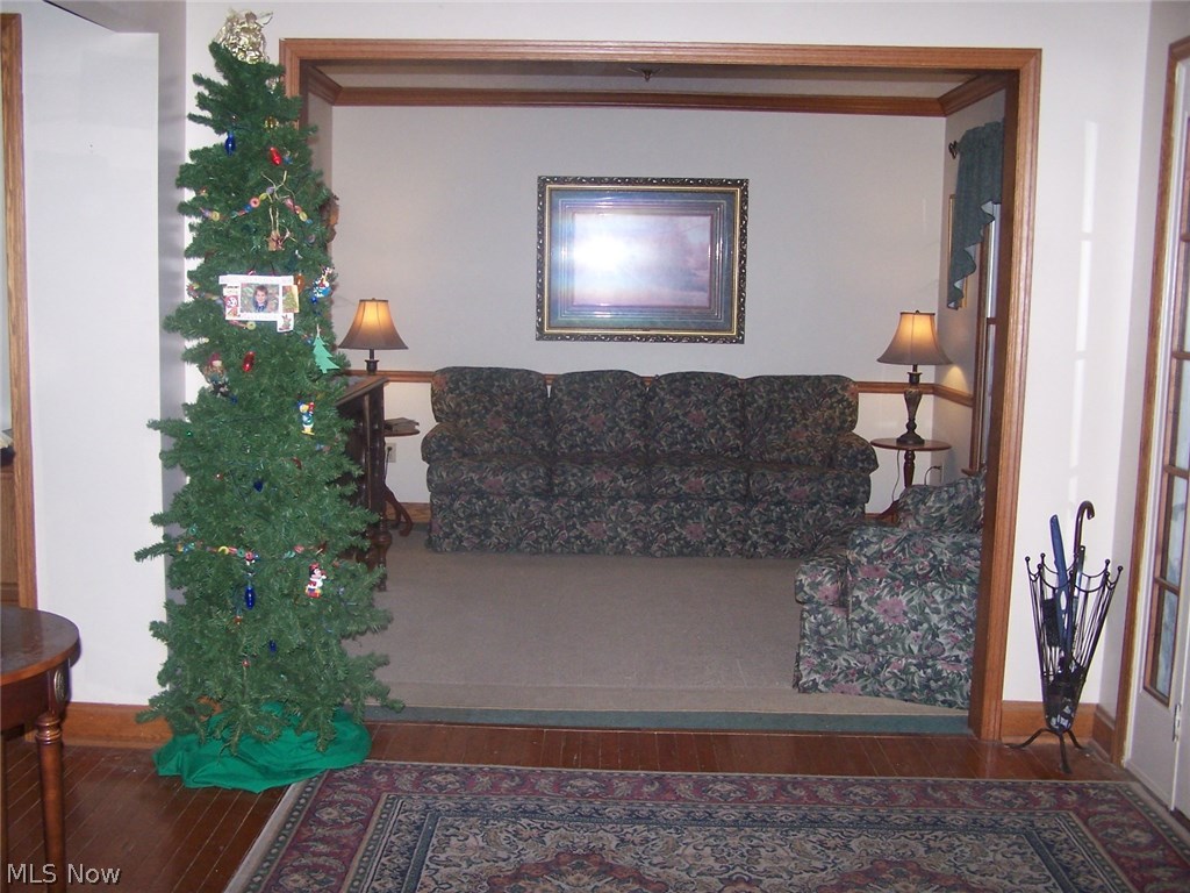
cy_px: 446
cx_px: 595
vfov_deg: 37.7
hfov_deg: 49.0
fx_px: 1306
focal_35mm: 38
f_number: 2.8
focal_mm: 6.3
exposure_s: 1/60
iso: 140
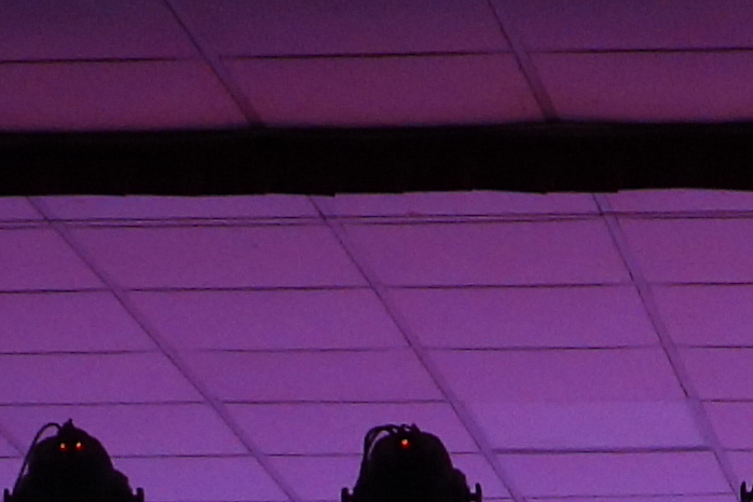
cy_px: 1761
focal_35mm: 261
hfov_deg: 7.8
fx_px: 5458
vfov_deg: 4.9
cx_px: 1007
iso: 140
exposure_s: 1/30
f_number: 3.2
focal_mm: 6.8
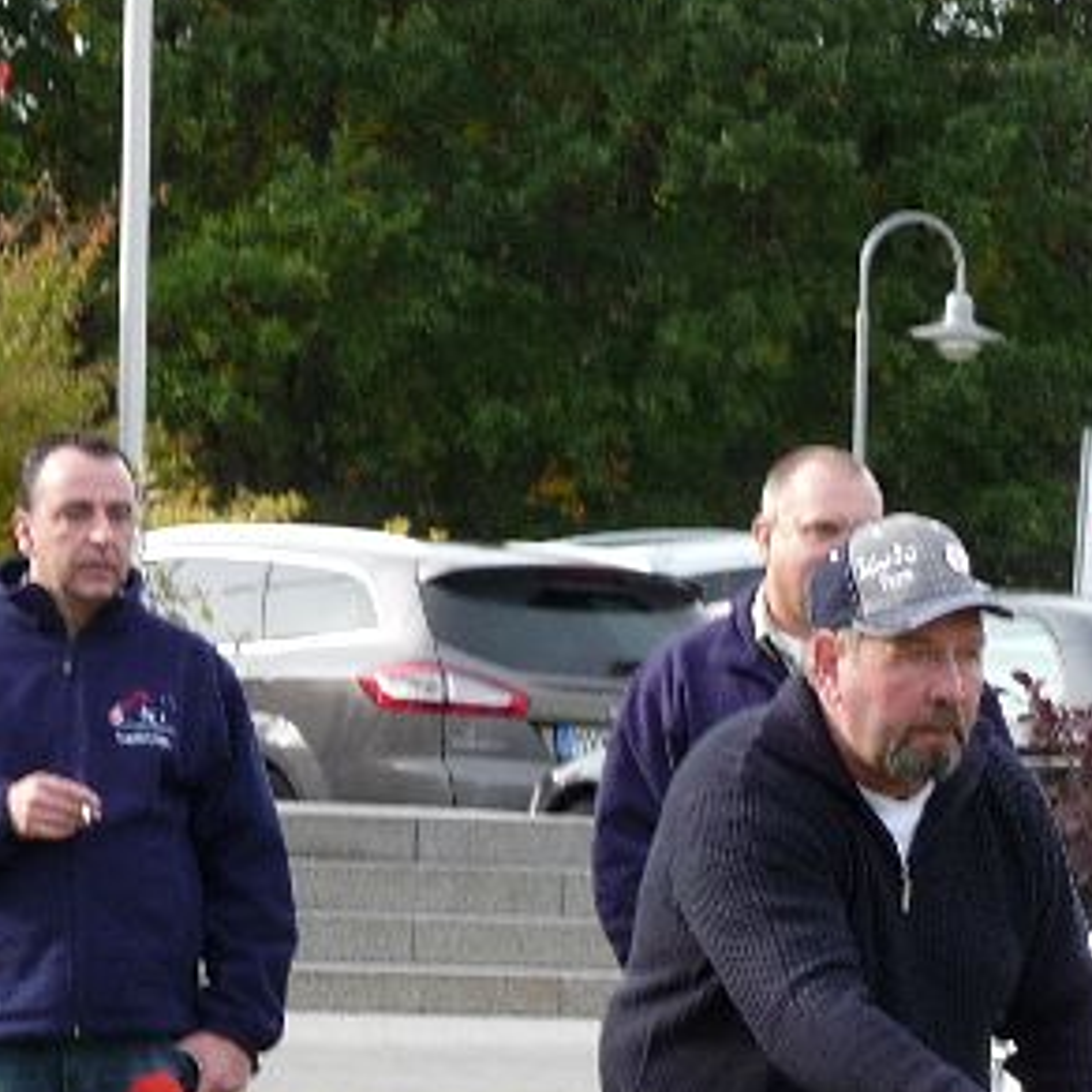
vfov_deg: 5.1
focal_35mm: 341
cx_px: 767
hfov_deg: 5.1
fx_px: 12170
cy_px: 1006
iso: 100
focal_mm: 24.1
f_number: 4.8
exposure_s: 1/125
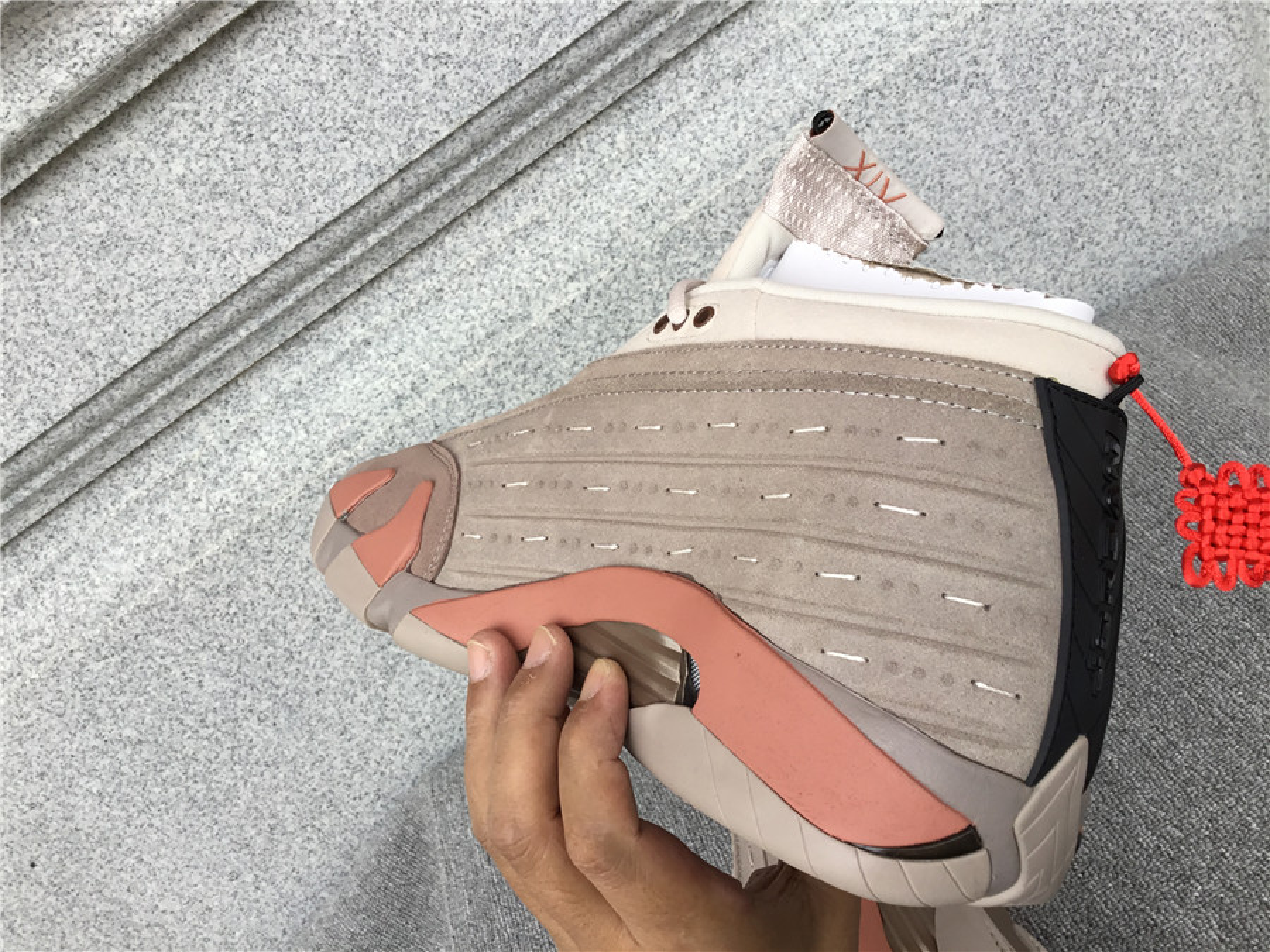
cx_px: 635
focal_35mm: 31
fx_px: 1137
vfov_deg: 45.4
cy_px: 476
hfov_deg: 58.4
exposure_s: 1/160
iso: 25
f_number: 2.4
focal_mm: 3.3
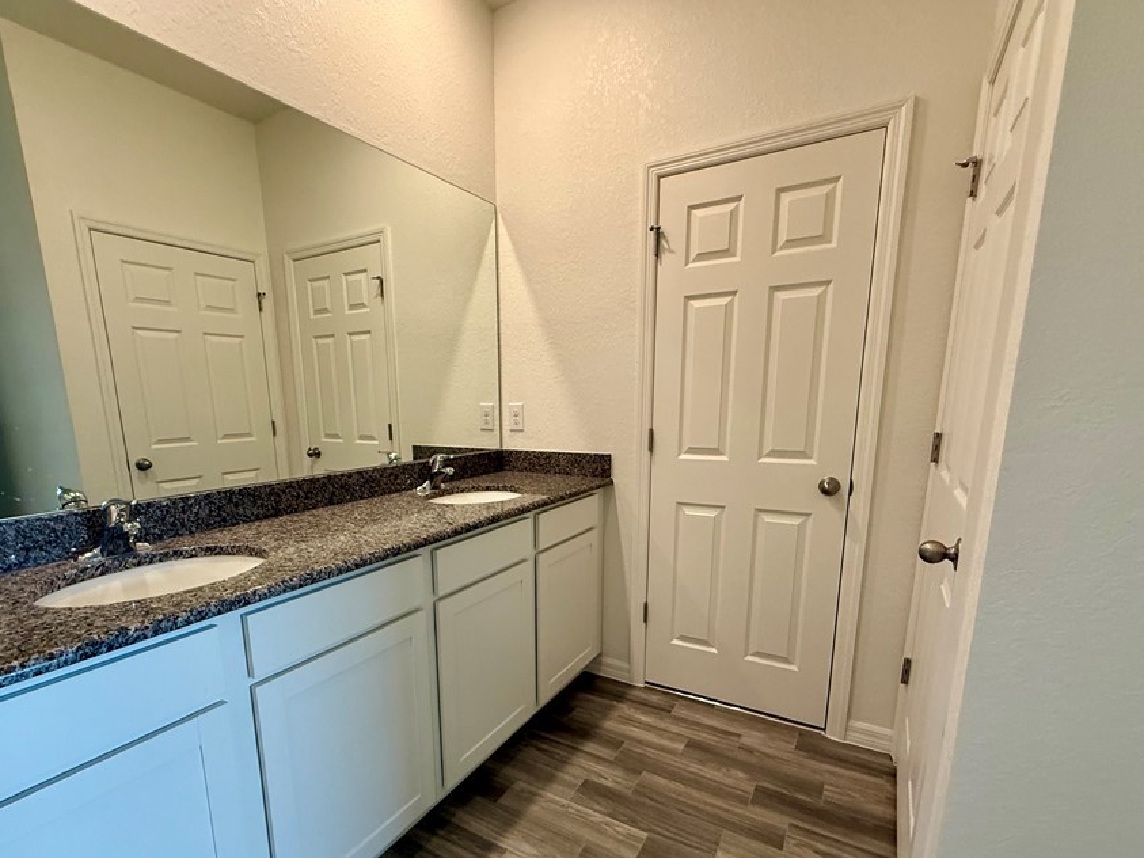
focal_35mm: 17
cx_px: 529
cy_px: 510
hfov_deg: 90.9
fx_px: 562
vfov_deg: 74.0
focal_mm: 2.22
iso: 250
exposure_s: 1/120
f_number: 2.2
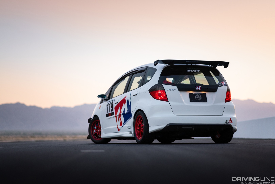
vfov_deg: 16.1
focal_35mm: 85
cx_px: 138
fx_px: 649
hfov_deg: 23.9
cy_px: 92
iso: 500
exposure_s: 1/640
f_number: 1.8
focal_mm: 85
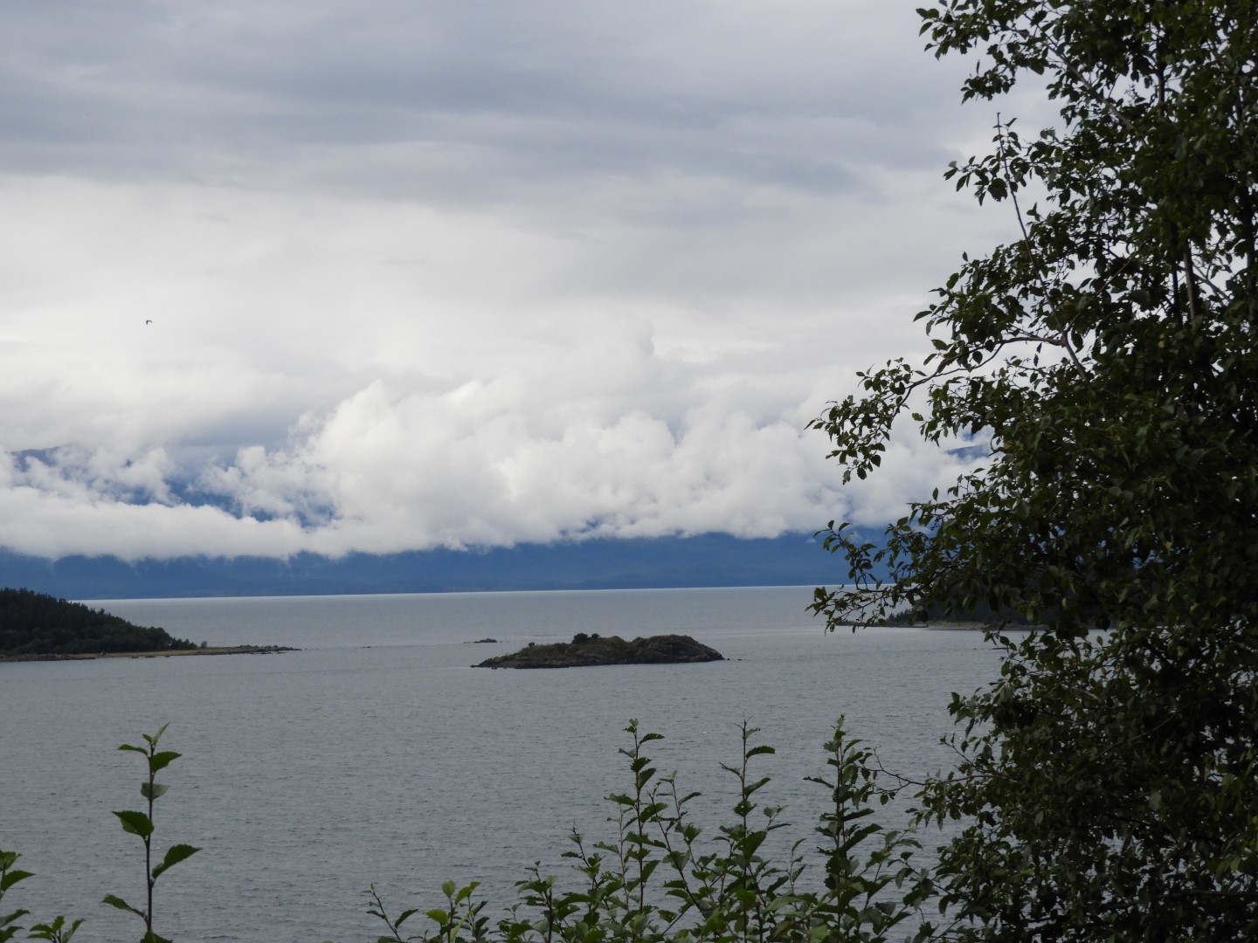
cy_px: 472
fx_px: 3452
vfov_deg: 15.6
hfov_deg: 20.7
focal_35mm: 95
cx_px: 629
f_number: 4.8
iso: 100
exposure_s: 1/800
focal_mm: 17
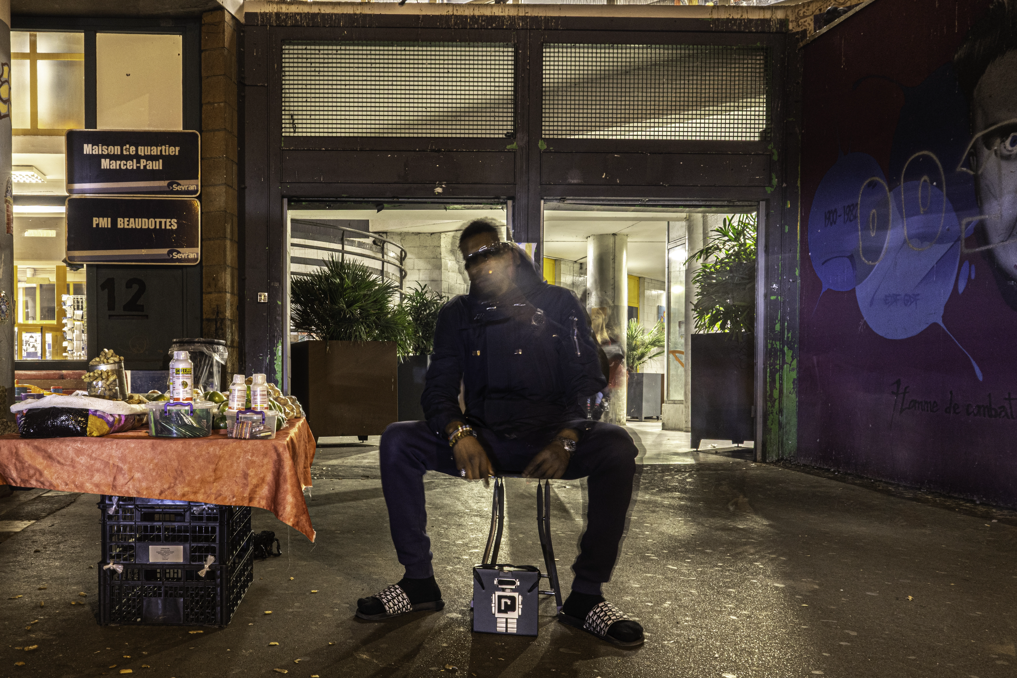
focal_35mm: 30
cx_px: 508
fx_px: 847
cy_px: 339
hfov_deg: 61.9
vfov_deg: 43.6
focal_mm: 20
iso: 400
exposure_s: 6
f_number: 16
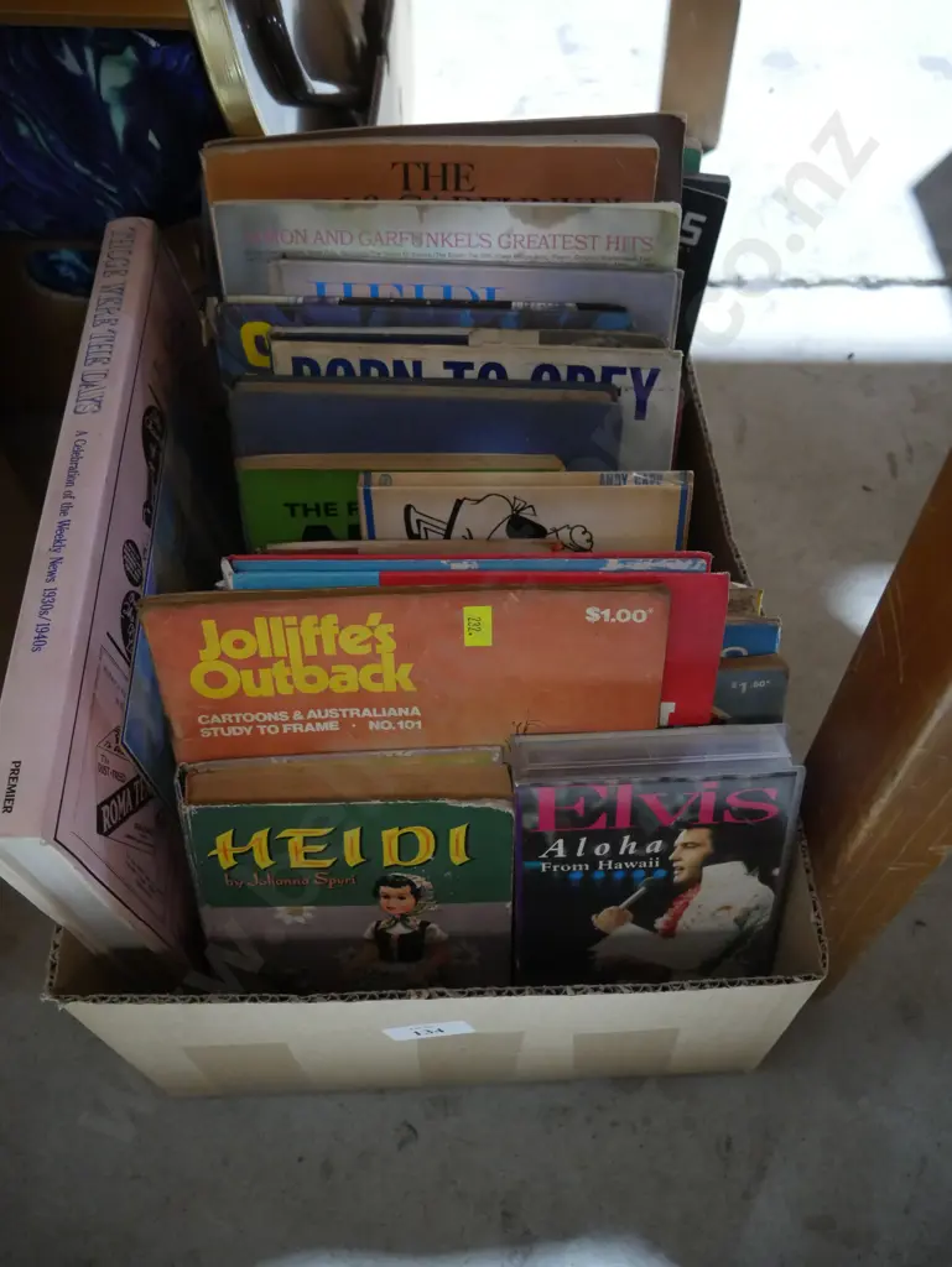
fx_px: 1099
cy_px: 634
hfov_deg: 46.8
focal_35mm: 30
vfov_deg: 59.9
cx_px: 476
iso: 2500
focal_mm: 15
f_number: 3.6
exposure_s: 1/60
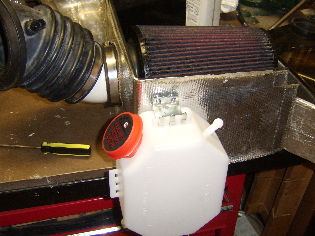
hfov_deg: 48.9
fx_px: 346
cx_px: 147
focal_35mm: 38
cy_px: 118
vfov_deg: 37.7
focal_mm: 8.13
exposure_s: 1/30
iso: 141
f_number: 2.7
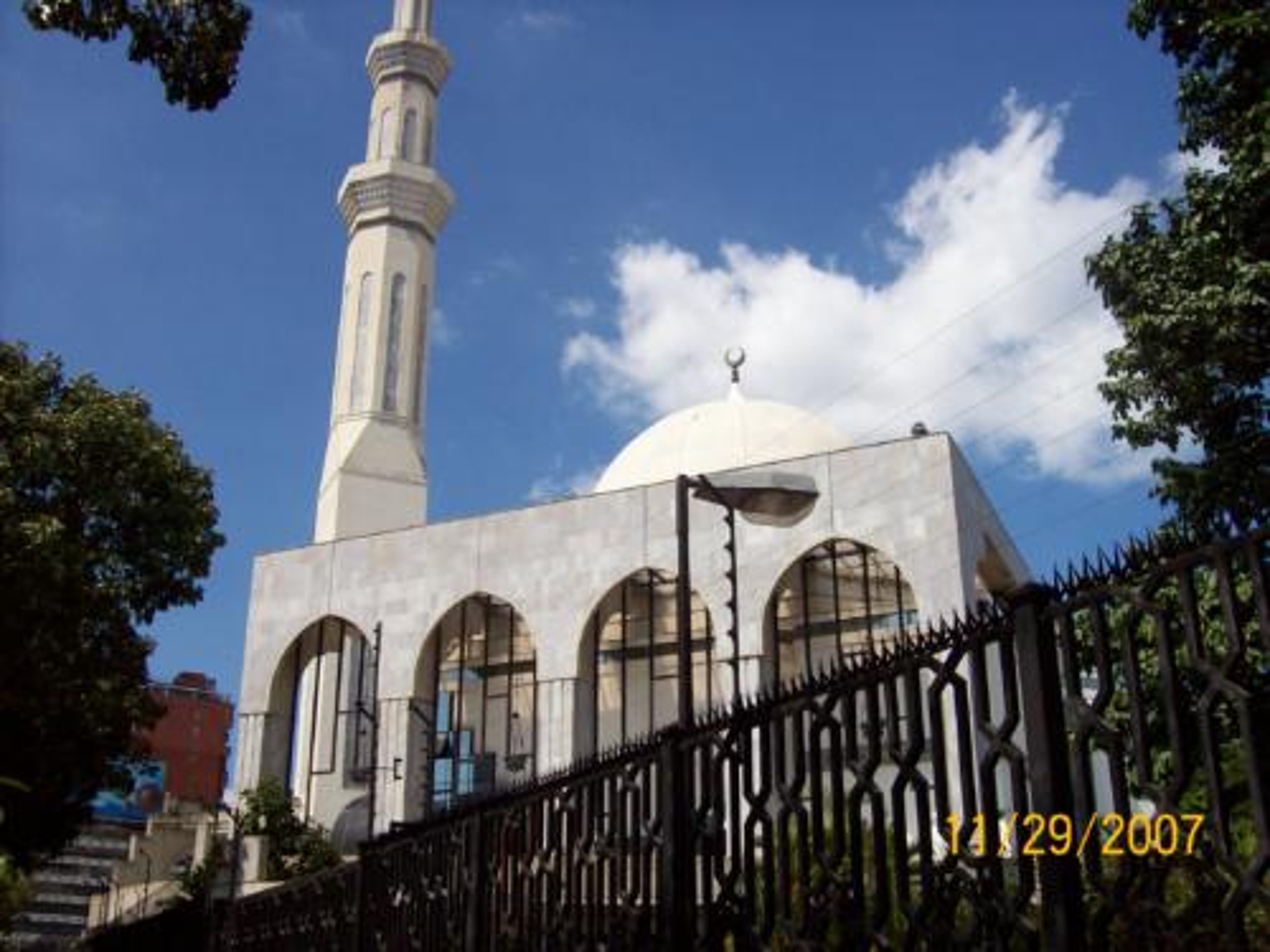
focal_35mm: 36
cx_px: 635
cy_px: 476
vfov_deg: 39.7
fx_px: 1321
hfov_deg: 51.4
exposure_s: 1/1059
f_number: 4.8
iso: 80
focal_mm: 6
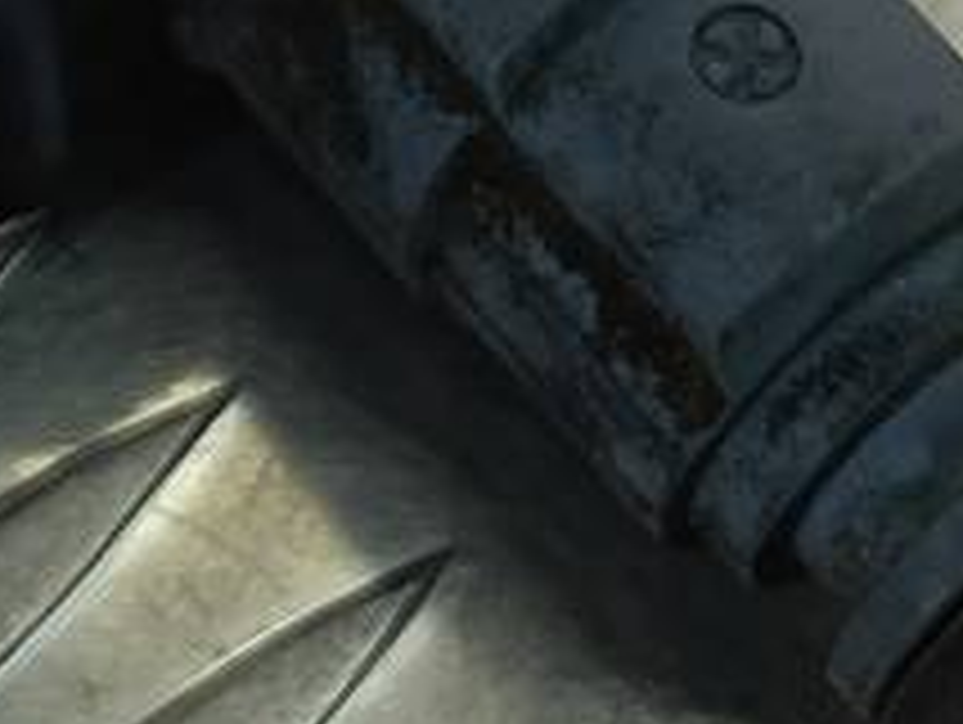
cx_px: 256
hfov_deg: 15.2
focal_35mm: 129
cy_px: -9
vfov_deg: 11.4
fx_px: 3593
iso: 97
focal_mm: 4.11
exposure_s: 1/100
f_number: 1.6
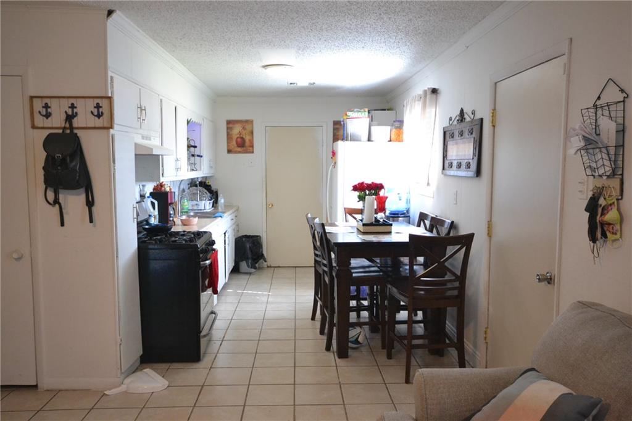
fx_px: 526
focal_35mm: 30
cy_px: 210
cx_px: 316
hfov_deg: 61.9
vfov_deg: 43.6
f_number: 5.6
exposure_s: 1/60
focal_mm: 20
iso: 2500
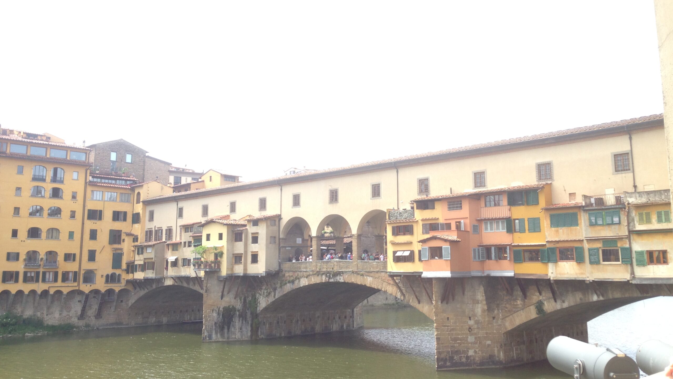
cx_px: 337
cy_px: 162
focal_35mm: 36
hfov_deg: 55.3
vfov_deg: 32.8
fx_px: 642
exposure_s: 1/306
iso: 50
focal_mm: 4.12
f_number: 2.4
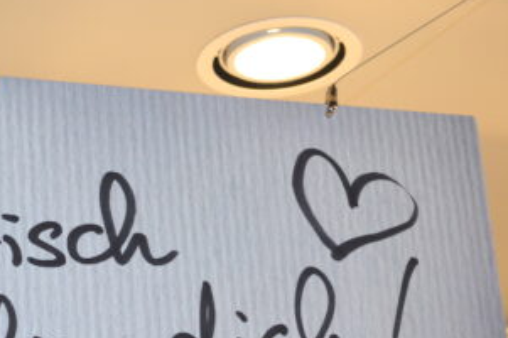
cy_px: 292
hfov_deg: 20.5
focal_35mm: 99
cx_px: 156
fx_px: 1395
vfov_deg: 13.7
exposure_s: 1/60
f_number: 5
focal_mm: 34
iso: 400
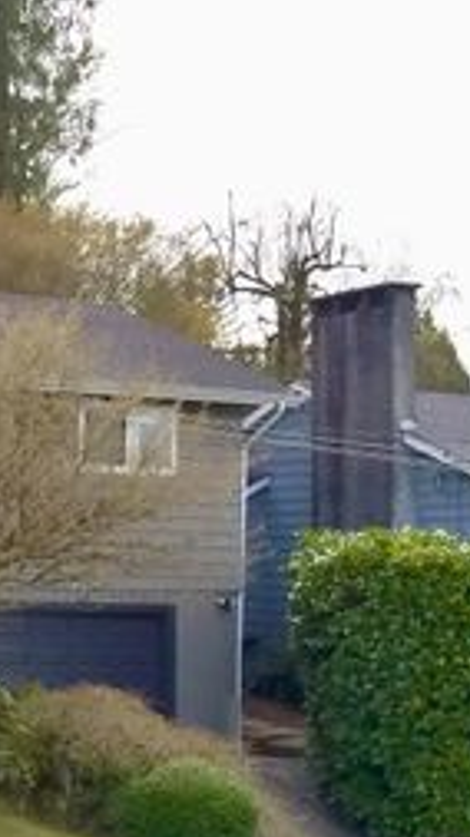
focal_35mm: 56
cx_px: -245
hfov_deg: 18.8
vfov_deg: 36.9
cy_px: 541
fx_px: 1243
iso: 800
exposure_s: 1/3205
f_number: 2.2
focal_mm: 4.73
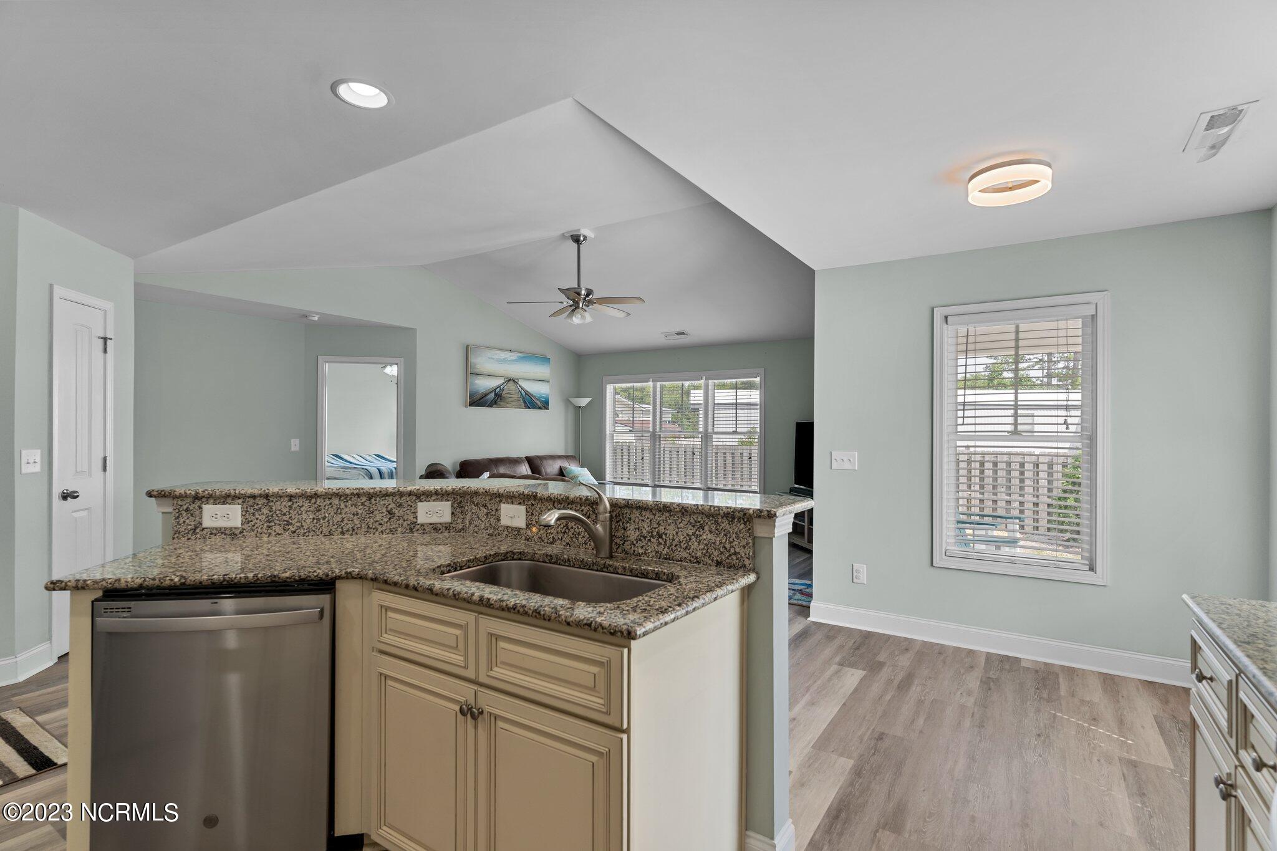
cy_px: 426
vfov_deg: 70.4
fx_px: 603
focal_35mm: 17
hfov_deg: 93.3
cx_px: 638
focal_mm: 17
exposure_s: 1/30
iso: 800
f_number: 5
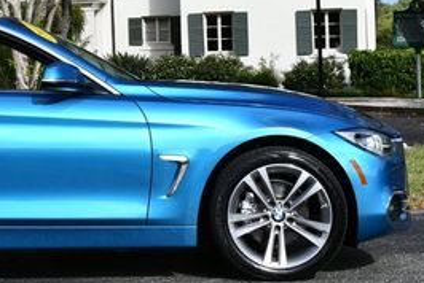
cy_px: 2
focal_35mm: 125
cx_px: -40
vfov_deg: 10.9
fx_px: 1474
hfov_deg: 15.9
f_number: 8
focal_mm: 26
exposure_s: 1/250
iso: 100
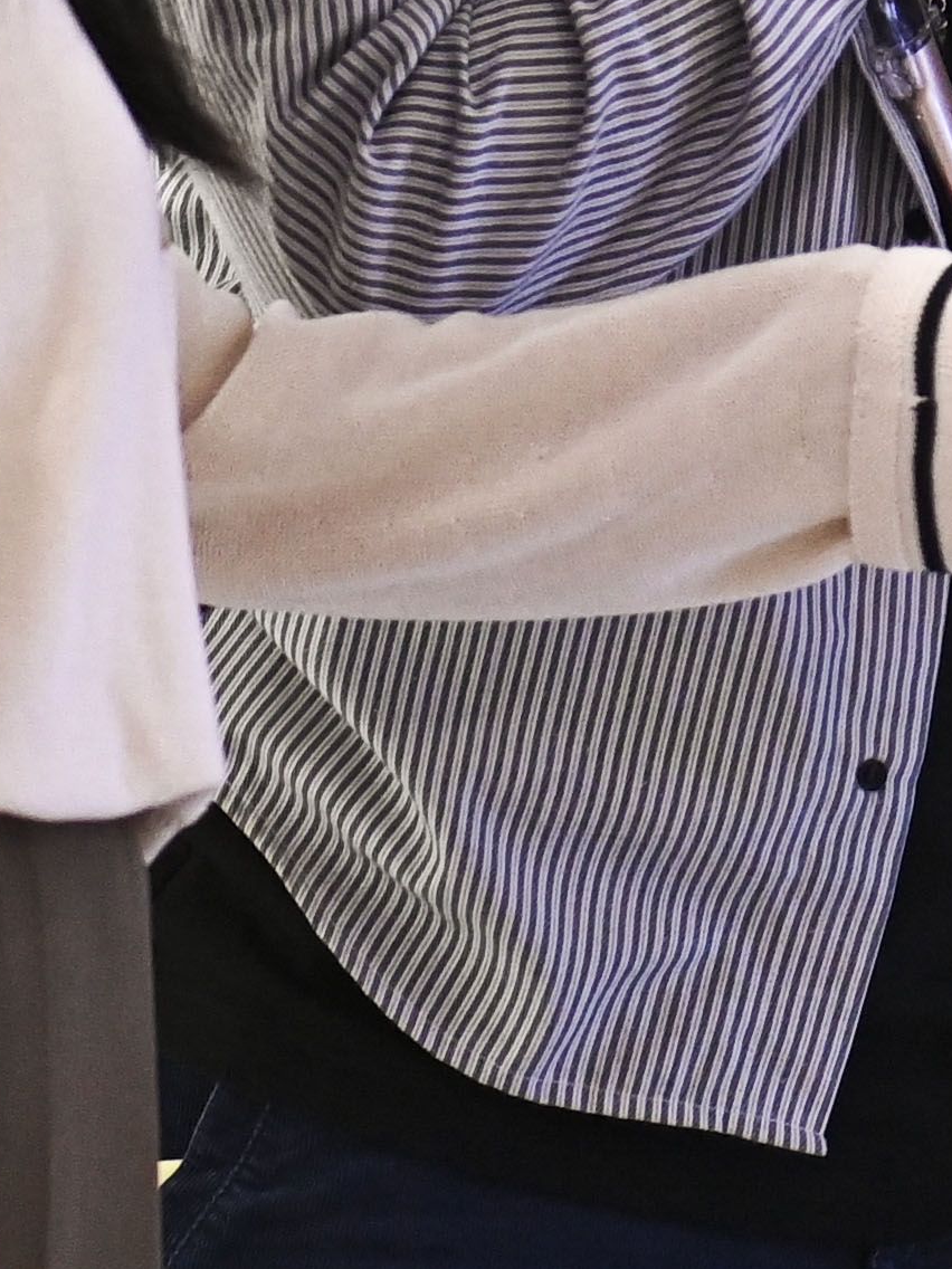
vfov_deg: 4.0
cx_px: 1896
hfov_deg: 3.0
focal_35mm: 495
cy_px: -397
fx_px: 18151
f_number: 3.2
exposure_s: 1/640
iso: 3200
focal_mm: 105
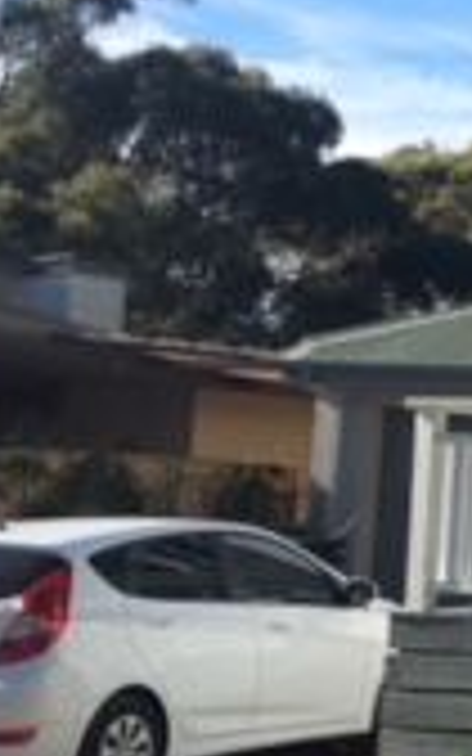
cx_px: 1245
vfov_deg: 17.8
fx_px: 2408
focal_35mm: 117
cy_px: 288
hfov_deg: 9.5
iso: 25
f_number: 2.2
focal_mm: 4.15
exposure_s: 1/905
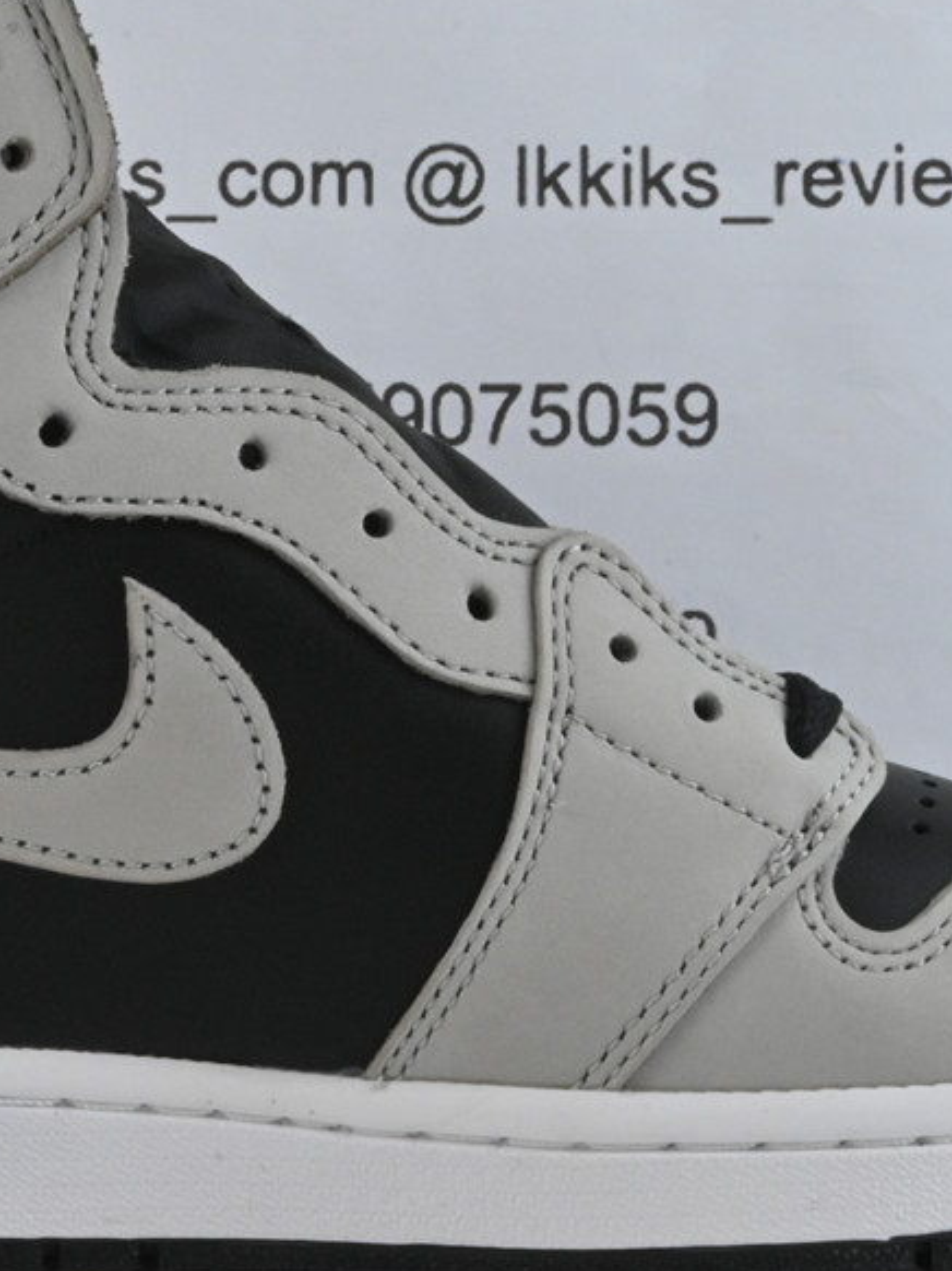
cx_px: 297
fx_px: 4256
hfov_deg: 12.7
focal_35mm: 116
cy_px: 670
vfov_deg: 17.0
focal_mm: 39
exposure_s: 1/15
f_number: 36
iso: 1600
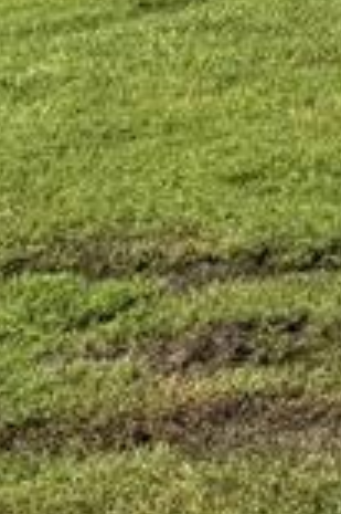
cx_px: 1245
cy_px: -368
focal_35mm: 165
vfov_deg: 11.7
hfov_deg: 6.9
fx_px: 2349
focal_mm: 6.76
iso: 80
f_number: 1.78
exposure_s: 1/7092
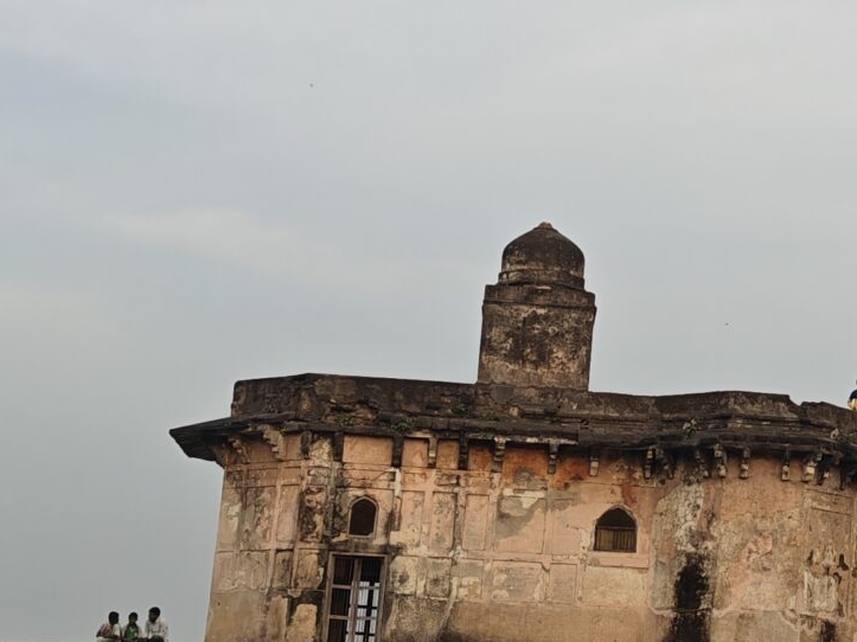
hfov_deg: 22.1
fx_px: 2104
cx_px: 866
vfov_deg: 17.3
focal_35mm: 85
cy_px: 246
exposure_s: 1/561
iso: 50
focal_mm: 5.59
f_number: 1.8
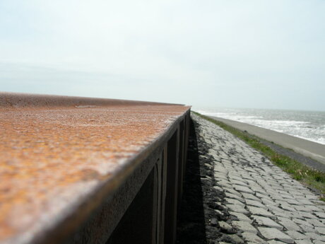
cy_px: 122
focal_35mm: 38
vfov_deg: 37.7
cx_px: 162
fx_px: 357
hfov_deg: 49.0
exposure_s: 1/784
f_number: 4.8
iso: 50
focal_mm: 7.8
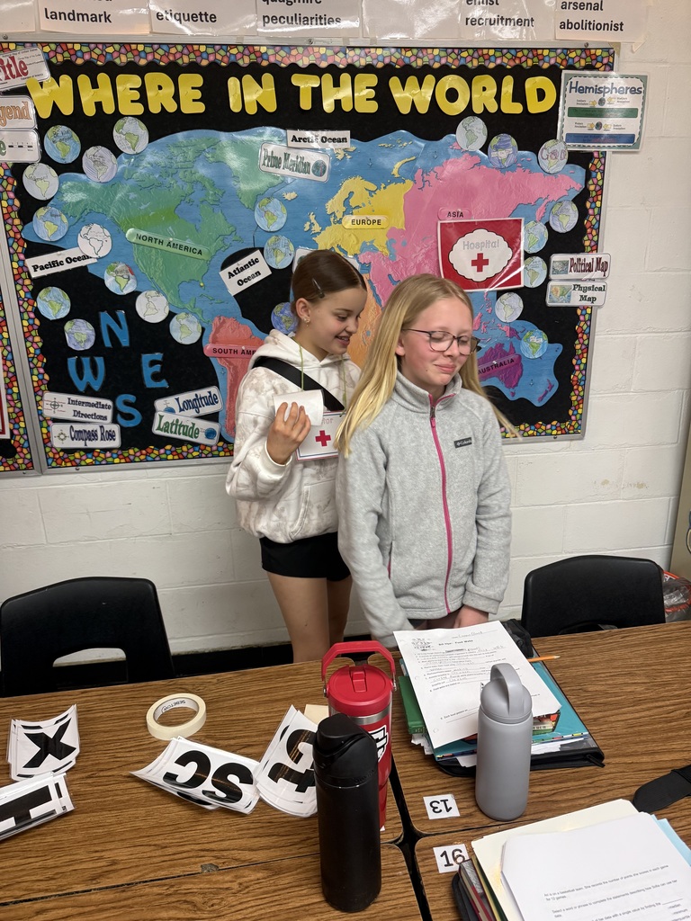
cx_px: 346
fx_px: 639
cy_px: 460
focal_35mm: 24
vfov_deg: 71.6
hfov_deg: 56.8
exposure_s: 1/60
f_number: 1.78
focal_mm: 6.76
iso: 200
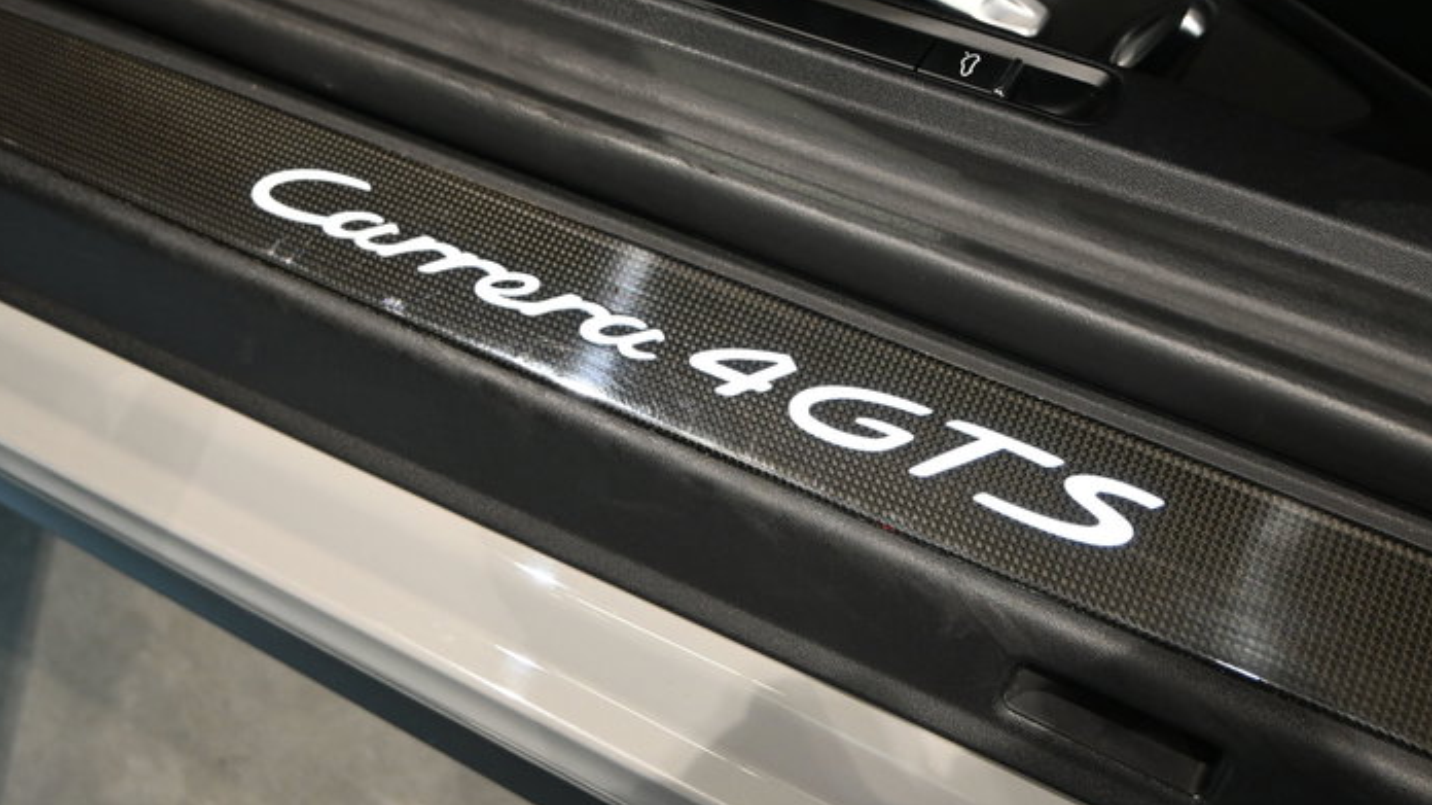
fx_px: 1415
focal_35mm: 37
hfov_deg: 53.6
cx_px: 679
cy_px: 299
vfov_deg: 31.6
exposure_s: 1/125
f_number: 4
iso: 1100
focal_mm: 21.5
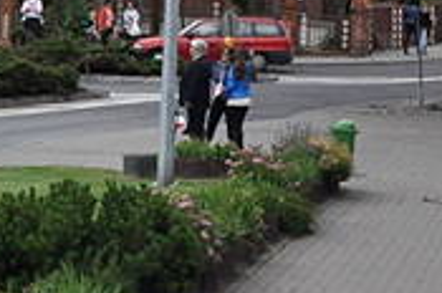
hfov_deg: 11.1
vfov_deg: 7.5
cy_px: -277
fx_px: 2145
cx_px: -318
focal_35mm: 175
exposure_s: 1/800
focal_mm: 24
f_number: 11
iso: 1250
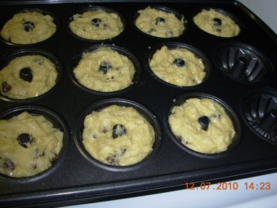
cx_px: 138
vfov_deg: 37.7
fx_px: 304
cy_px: 104
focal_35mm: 38
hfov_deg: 49.0
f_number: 2.9
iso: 50
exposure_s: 1/32
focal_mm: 6.3
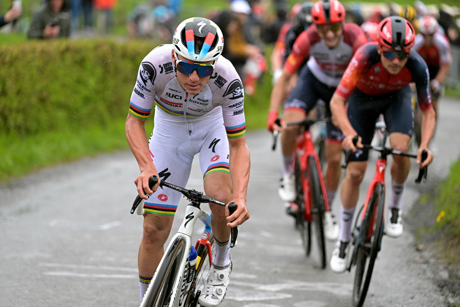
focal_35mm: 260
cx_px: 230
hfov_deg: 7.9
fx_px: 3322
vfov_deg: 5.3
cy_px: 154
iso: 2000
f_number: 5.6
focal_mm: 260
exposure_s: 1/1250
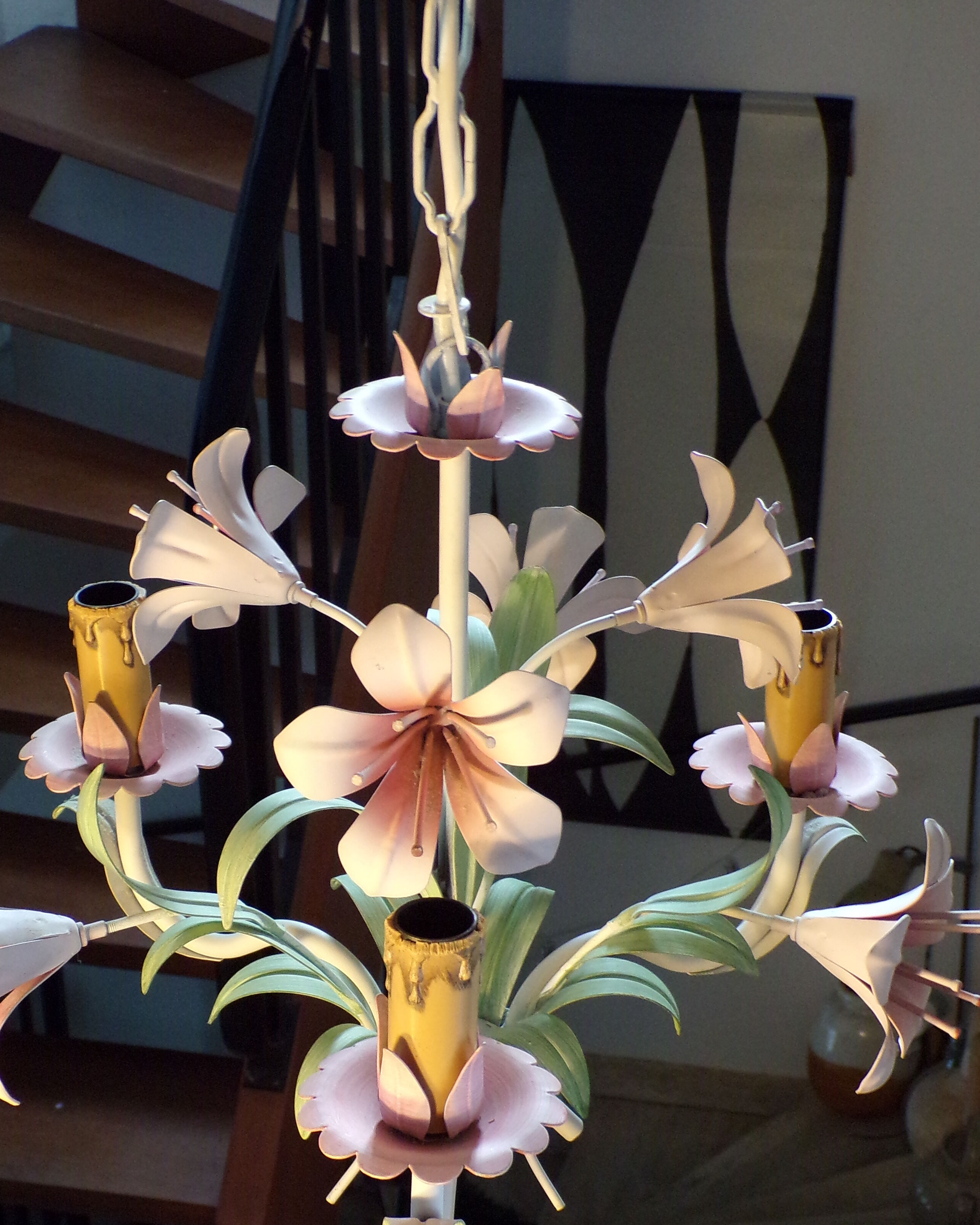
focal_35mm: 59
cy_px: 744
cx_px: 452
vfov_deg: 31.9
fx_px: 2139
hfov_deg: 25.8
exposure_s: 1/17
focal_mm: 7.6
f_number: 3.4
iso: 303
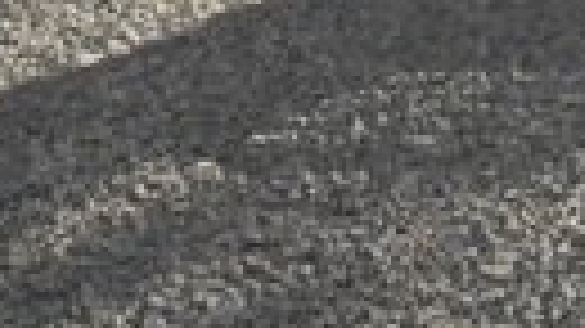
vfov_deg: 6.8
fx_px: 2155
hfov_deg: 15.4
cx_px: 364
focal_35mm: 139
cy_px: -971
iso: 80
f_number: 3.4
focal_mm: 4.7
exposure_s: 1/160
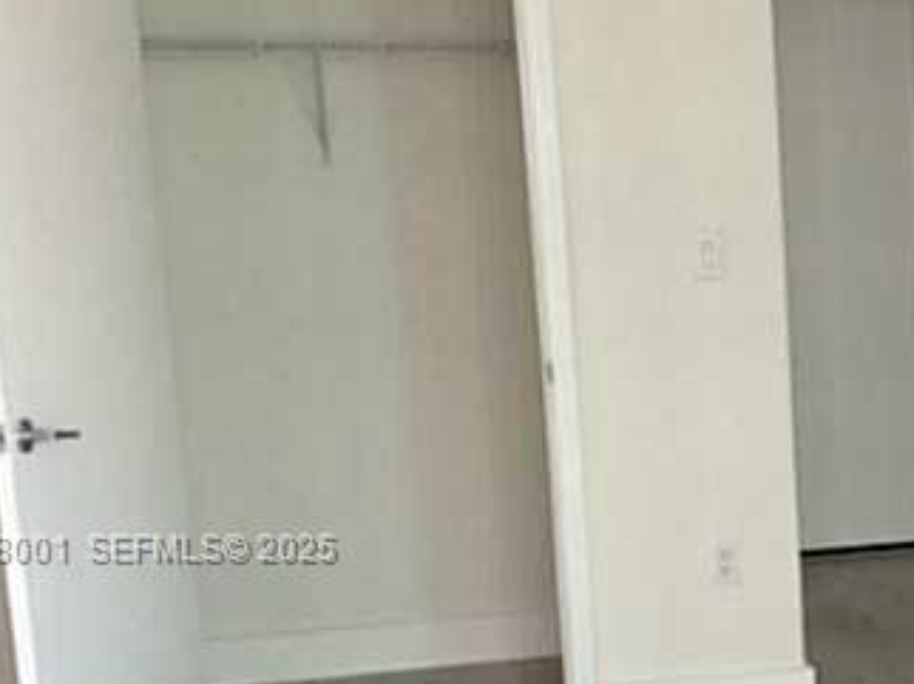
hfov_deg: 22.5
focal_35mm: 82
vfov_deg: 17.8
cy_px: 551
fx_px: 2164
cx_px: 1016
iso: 64
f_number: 2.4
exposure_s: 1/50
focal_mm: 4.13
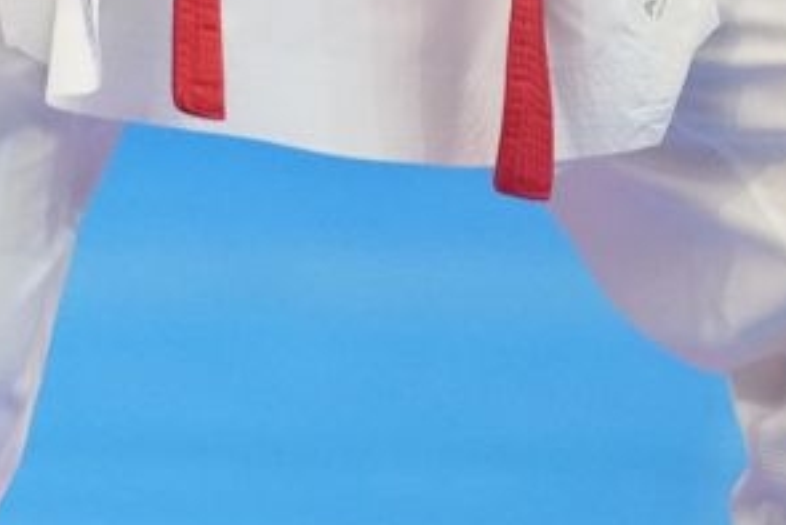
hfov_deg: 2.1
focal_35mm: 1001
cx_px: -485
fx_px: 21865
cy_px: -661
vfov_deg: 1.4
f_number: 2.8
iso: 4000
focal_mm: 164
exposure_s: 1/1000
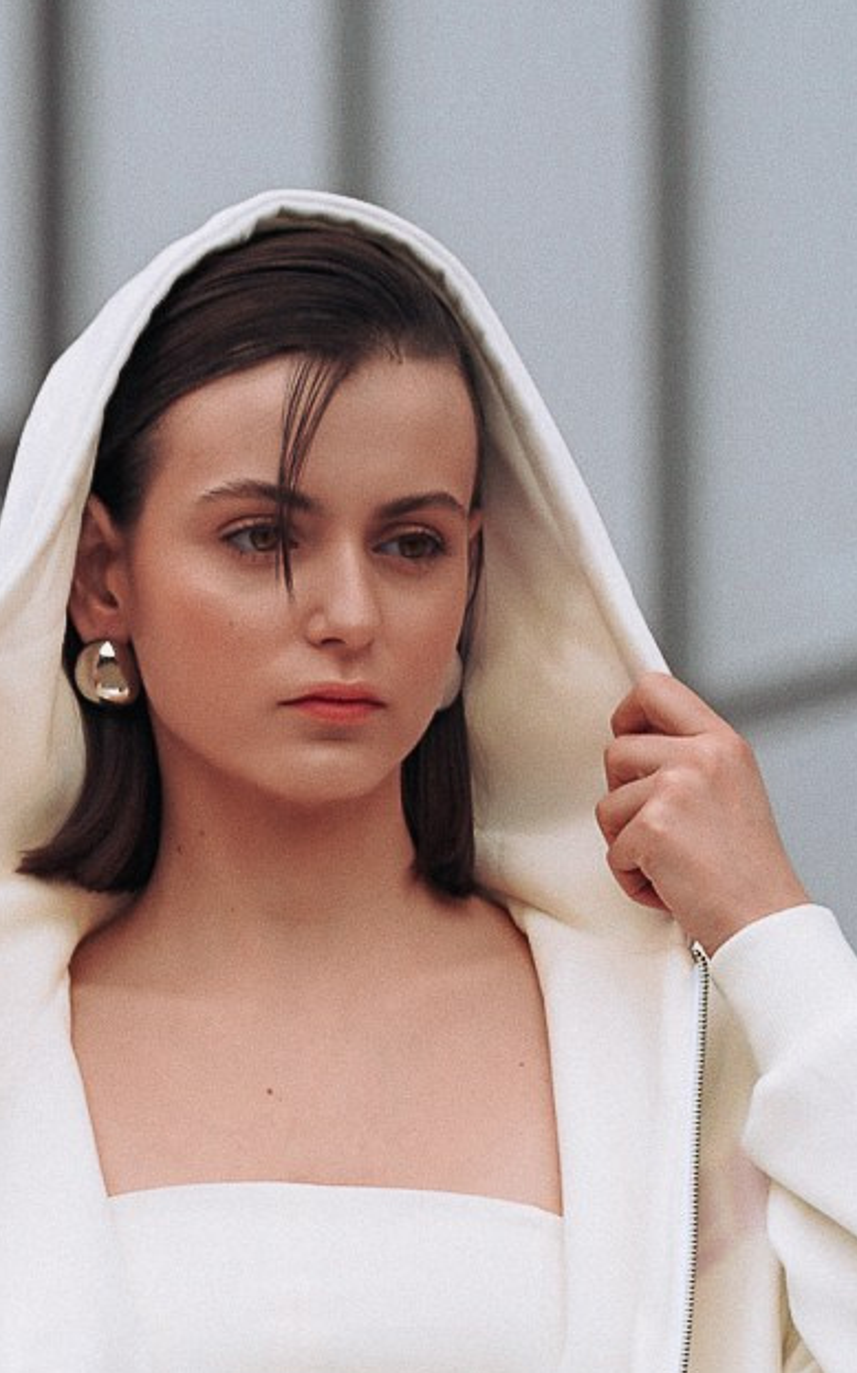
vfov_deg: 5.3
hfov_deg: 3.3
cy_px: 1701
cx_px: 231
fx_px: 14846
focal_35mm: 397
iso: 100
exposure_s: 1/800
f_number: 2.8
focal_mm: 100
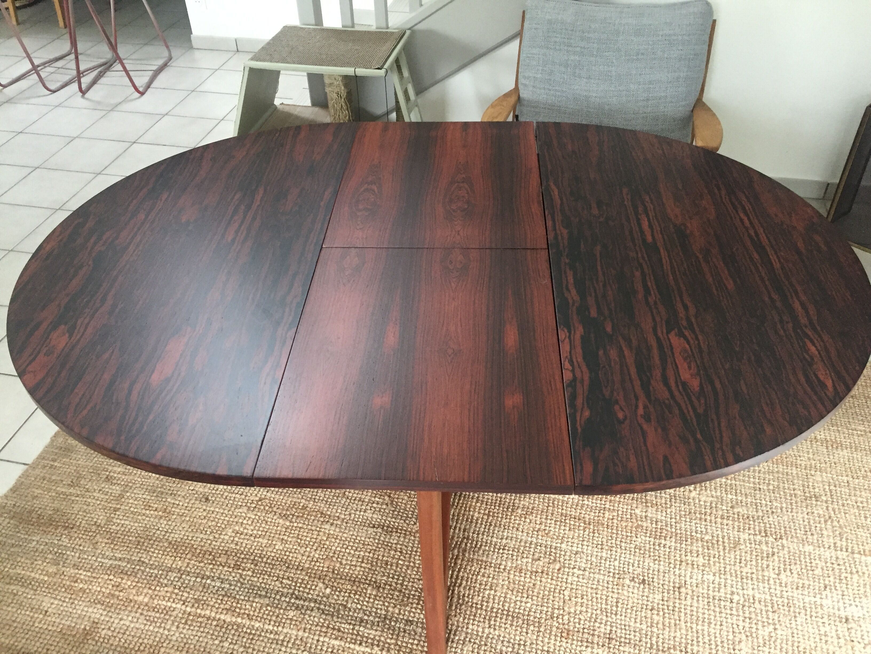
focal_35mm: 29
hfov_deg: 61.7
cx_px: 436
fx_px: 730
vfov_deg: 48.2
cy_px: 327
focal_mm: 4.15
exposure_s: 1/33
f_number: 2.2
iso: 250
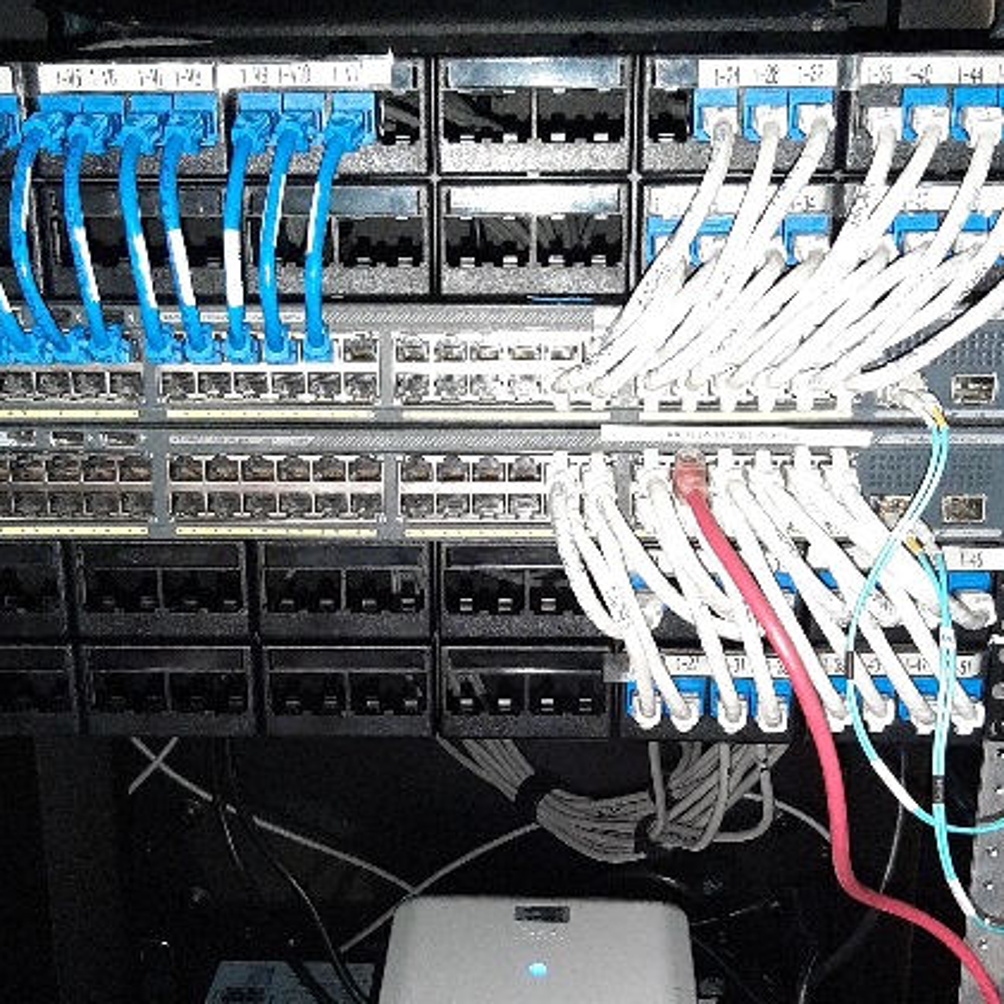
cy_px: 612
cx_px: 452
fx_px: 1444
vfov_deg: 38.2
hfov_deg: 38.3
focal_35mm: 44
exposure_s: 1/20
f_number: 1.7
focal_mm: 3.93
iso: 640
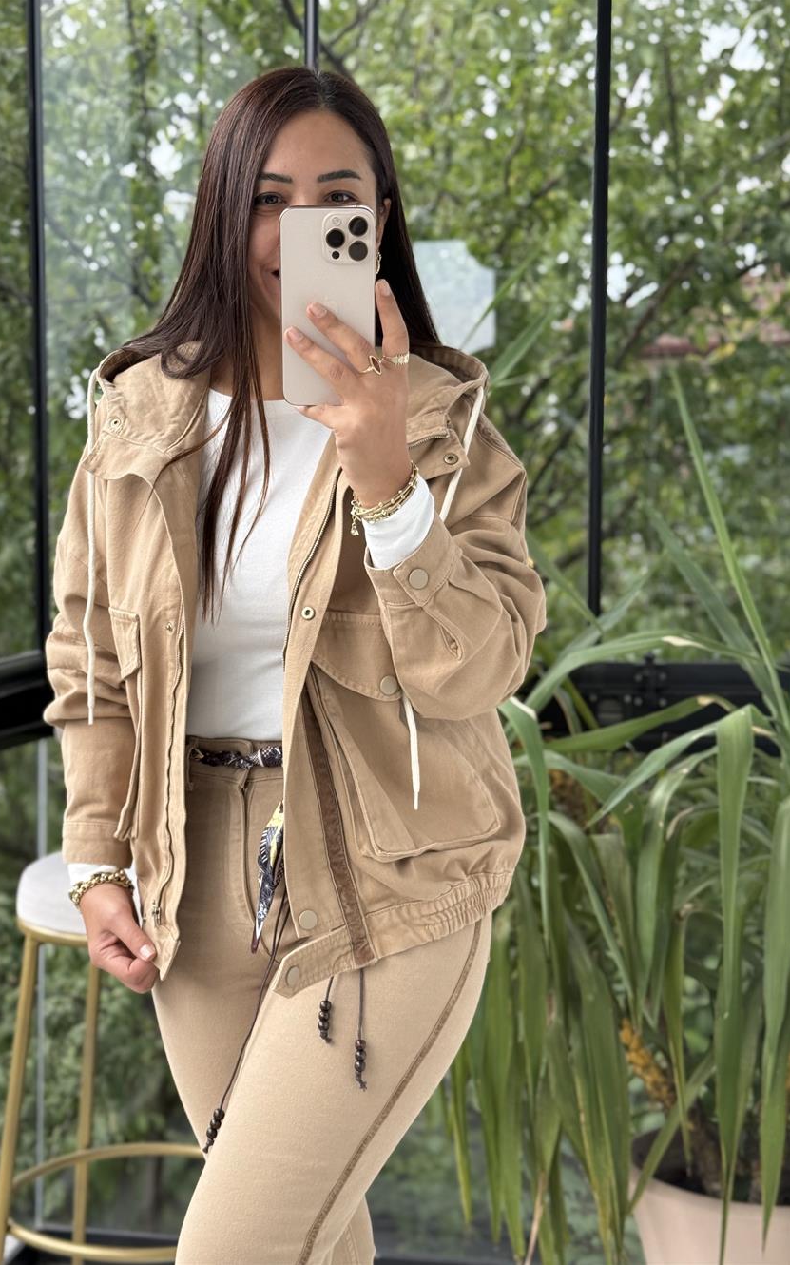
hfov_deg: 25.3
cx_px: 318
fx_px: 1757
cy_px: 632
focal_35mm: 51
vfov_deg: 39.6
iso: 80
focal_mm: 6.76
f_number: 1.78
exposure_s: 1/328
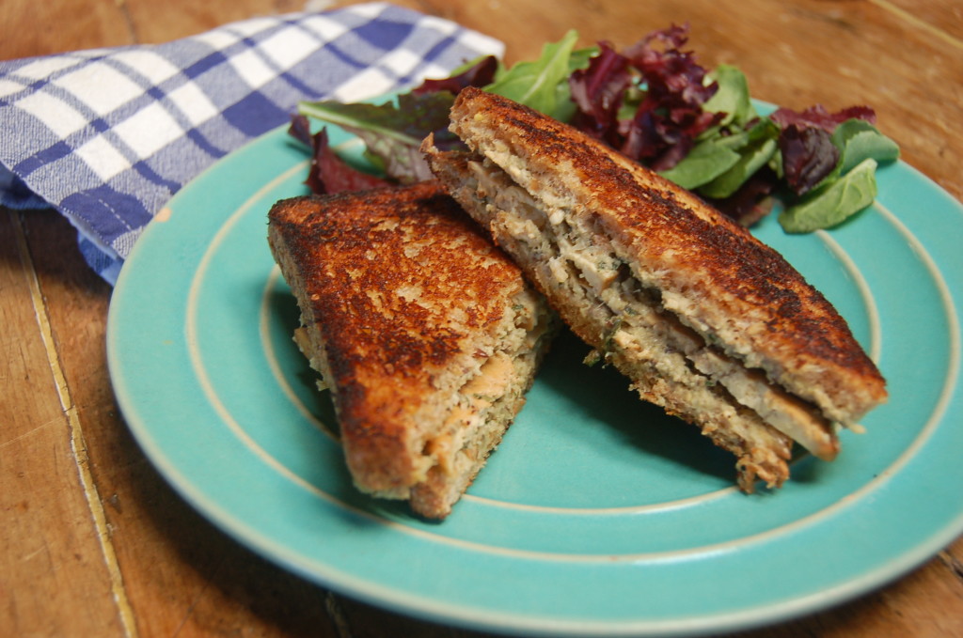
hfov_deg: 46.5
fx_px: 1122
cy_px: 319
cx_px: 482
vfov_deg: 31.8
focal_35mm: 42
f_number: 4.5
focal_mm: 28
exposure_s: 1/50
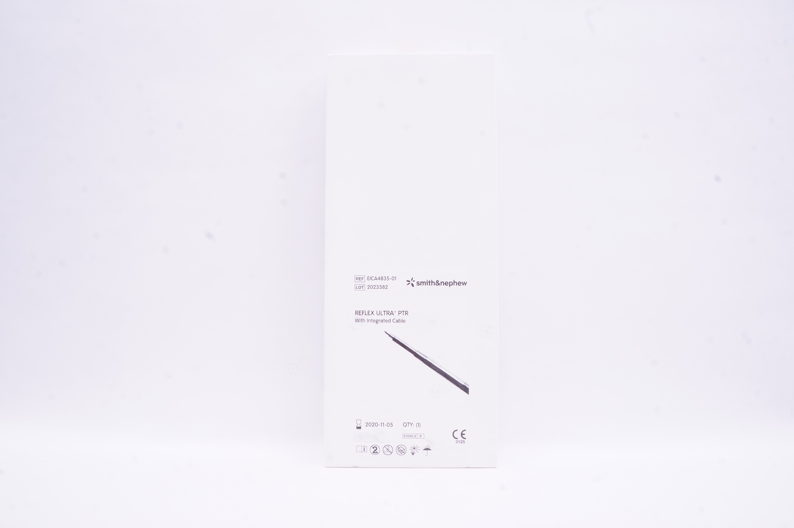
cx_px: 397
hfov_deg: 67.4
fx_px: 595
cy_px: 264
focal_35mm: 27
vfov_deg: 47.8
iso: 800
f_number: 18
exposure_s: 1/13
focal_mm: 18
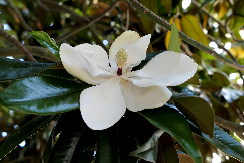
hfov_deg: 28.1
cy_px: 82
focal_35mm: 72
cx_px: 122
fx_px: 488
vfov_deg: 18.9
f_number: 2.8
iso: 640
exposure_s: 1/125
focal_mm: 26.4
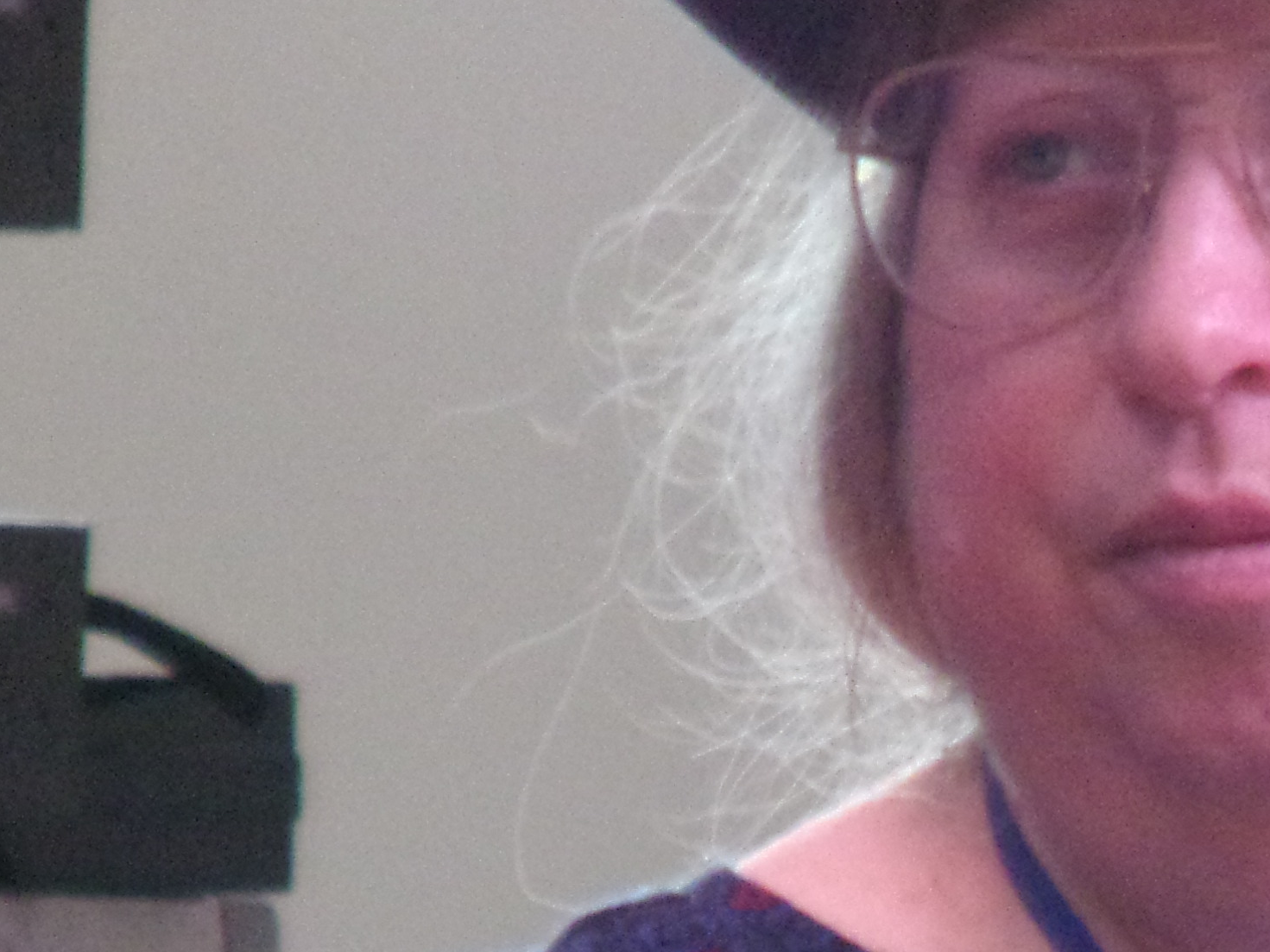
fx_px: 41381
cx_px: 1335
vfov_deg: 1.3
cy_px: 952
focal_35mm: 1128
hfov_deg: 1.8
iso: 488
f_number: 5.8
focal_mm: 65
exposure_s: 1/23
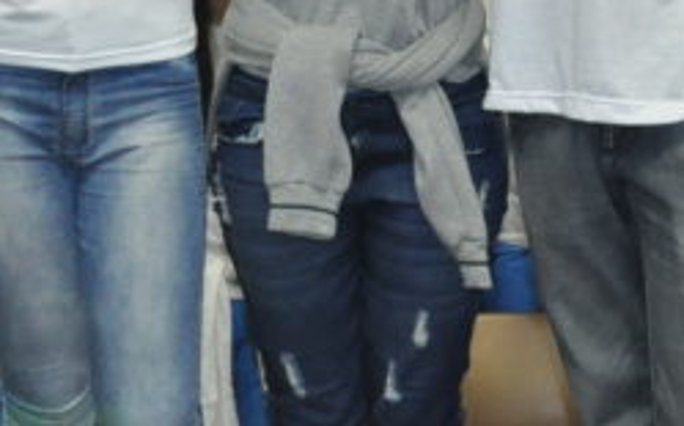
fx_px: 2458
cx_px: 85
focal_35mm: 132
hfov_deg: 15.7
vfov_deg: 9.7
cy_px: -118
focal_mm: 28
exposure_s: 1/60
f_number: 5.6
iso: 2500
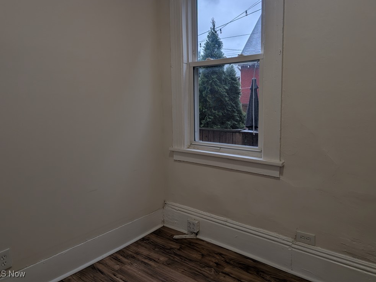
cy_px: 135
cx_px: 183
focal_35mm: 25
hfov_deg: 69.4
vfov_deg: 54.9
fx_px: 272
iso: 26
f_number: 1.68
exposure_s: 1/835
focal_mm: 6.9
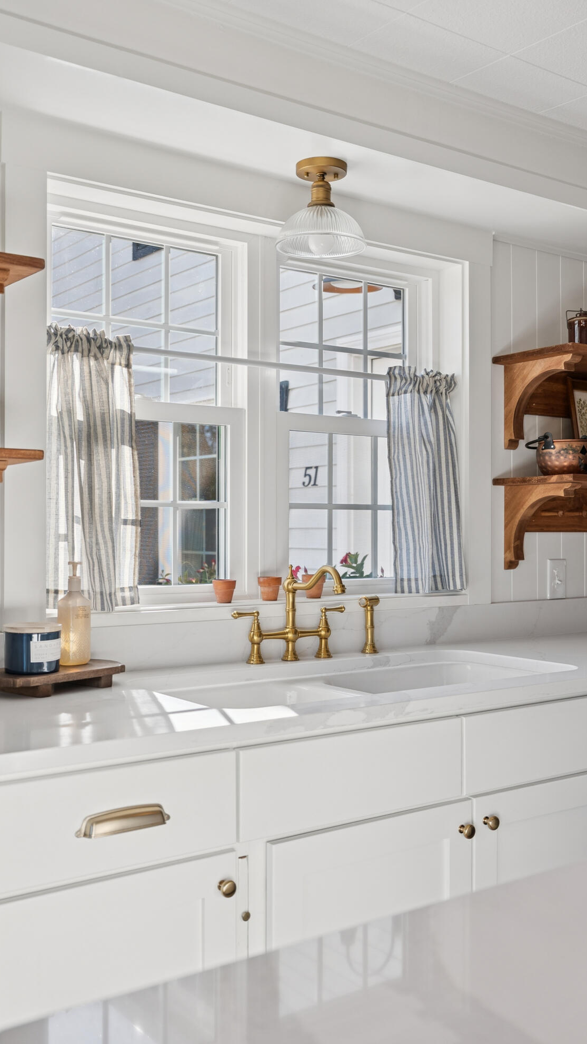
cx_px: 289
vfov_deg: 54.0
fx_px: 1024
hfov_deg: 32.0
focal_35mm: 37
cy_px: 518
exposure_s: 1/640
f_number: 4
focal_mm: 35
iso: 320
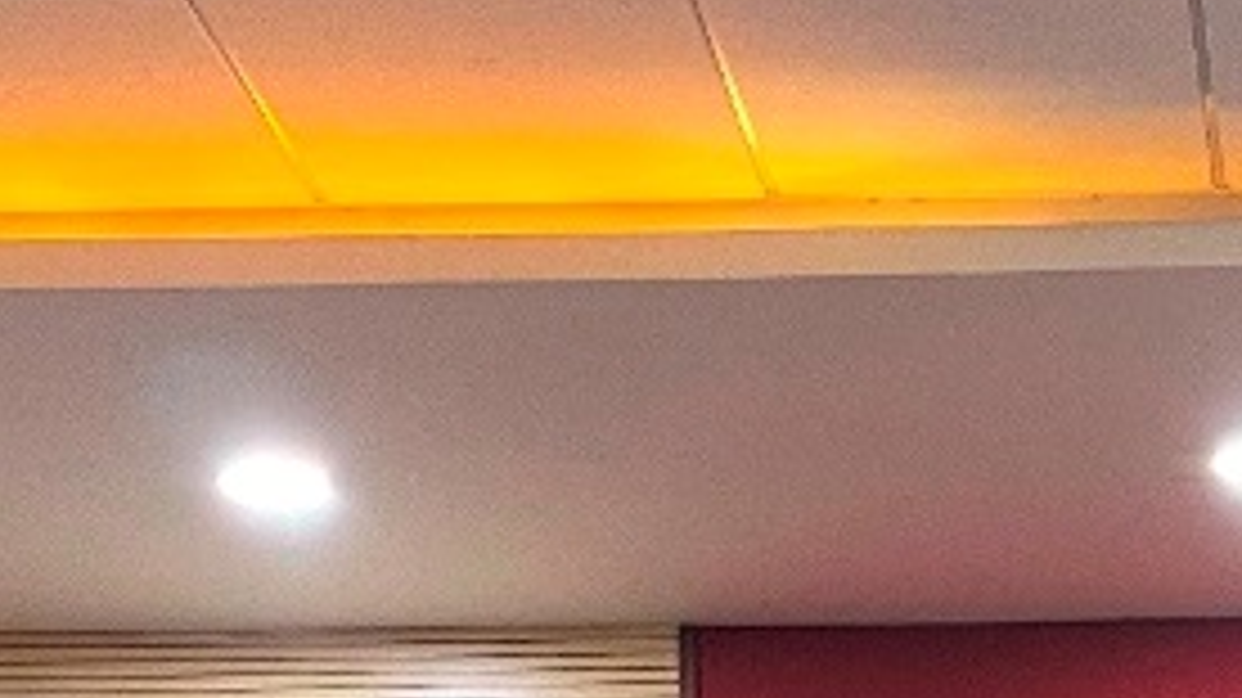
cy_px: 1898
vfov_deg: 8.6
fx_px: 4082
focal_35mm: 124
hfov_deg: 16.6
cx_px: 1490
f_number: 1.6
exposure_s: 1/50
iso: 125
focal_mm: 5.1
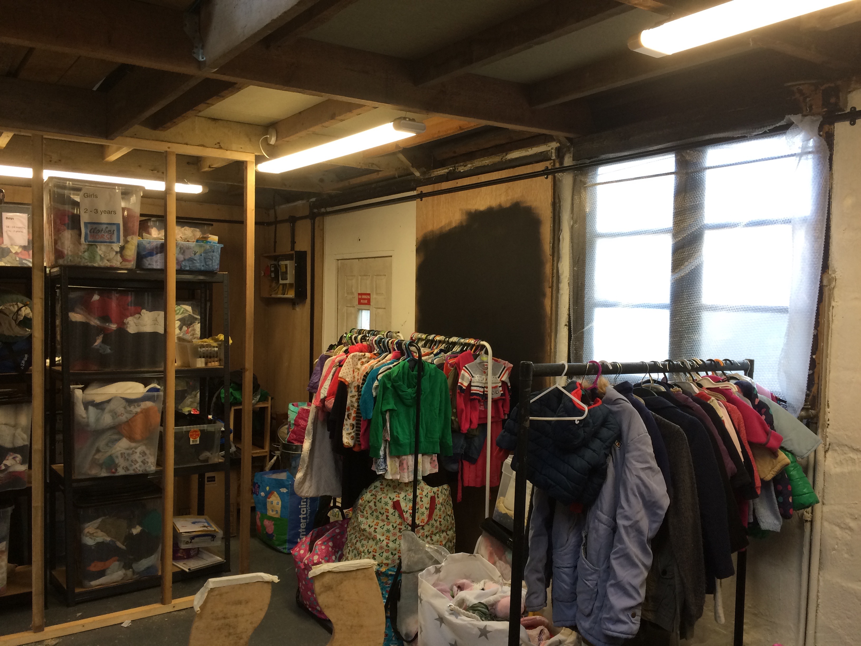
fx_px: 721
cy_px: 323
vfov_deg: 48.2
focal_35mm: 29
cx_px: 430
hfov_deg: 61.7
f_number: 2.2
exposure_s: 1/33
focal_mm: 4.15
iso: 40
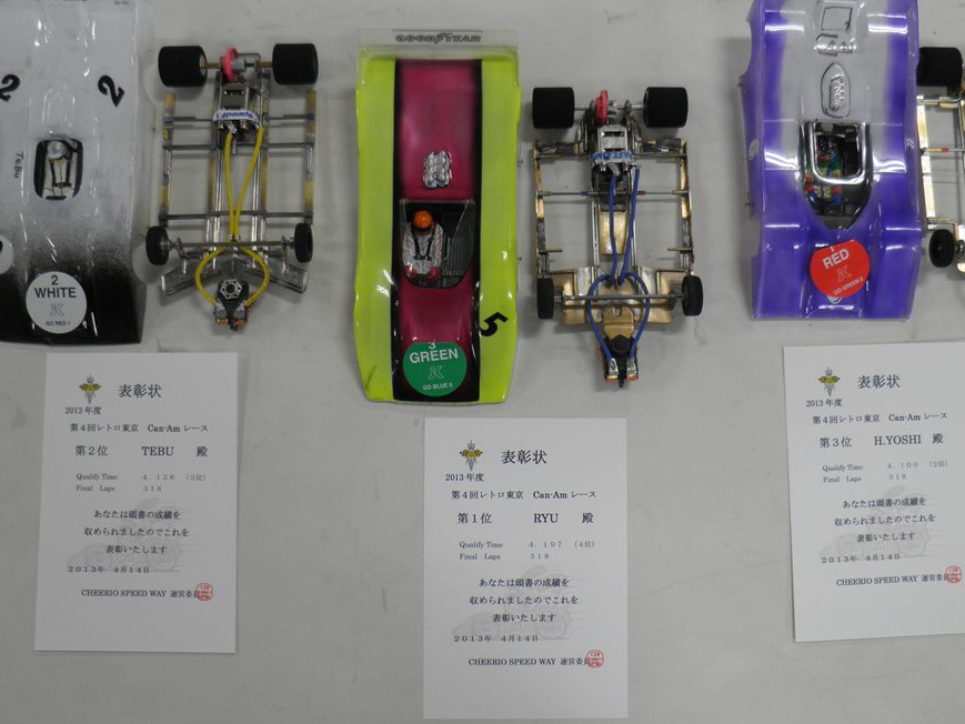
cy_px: 339
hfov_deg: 55.2
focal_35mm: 33
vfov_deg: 42.9
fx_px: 920
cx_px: 530
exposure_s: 1/30
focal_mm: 5
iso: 125
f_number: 3.2
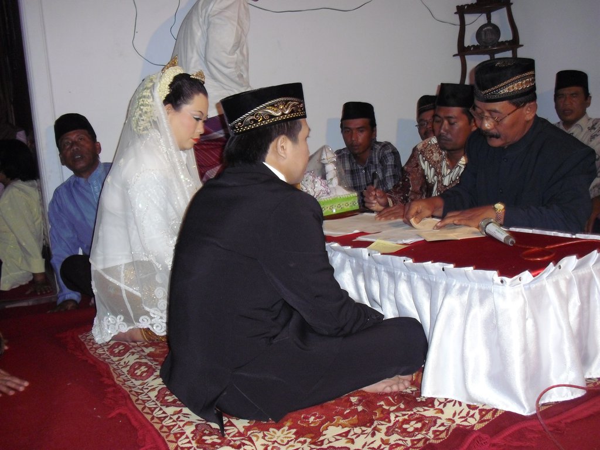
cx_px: 300
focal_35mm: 38
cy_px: 225
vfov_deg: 37.7
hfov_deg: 49.0
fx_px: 659
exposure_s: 1/60
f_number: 2.8
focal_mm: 6.2
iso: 200
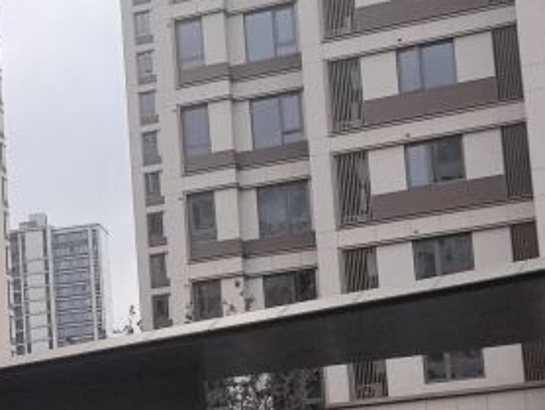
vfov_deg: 15.0
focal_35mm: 97
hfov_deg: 19.5
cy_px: 426
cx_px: -35
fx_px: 1529
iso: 50
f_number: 2
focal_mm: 5.75
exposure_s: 1/3185
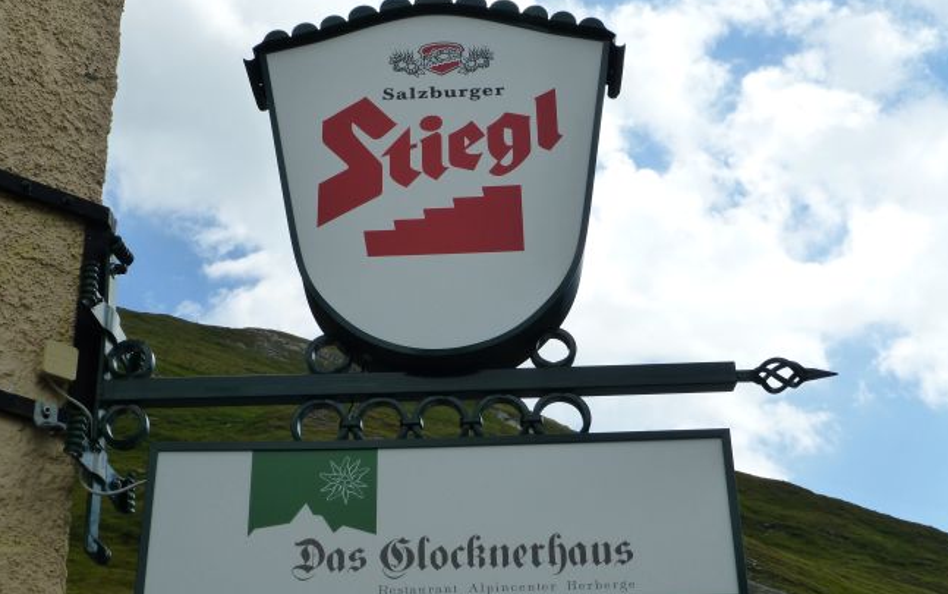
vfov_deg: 26.3
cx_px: 460
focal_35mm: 49
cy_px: 346
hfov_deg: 41.0
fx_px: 1267
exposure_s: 1/1300
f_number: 4.1
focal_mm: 7.9
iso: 160
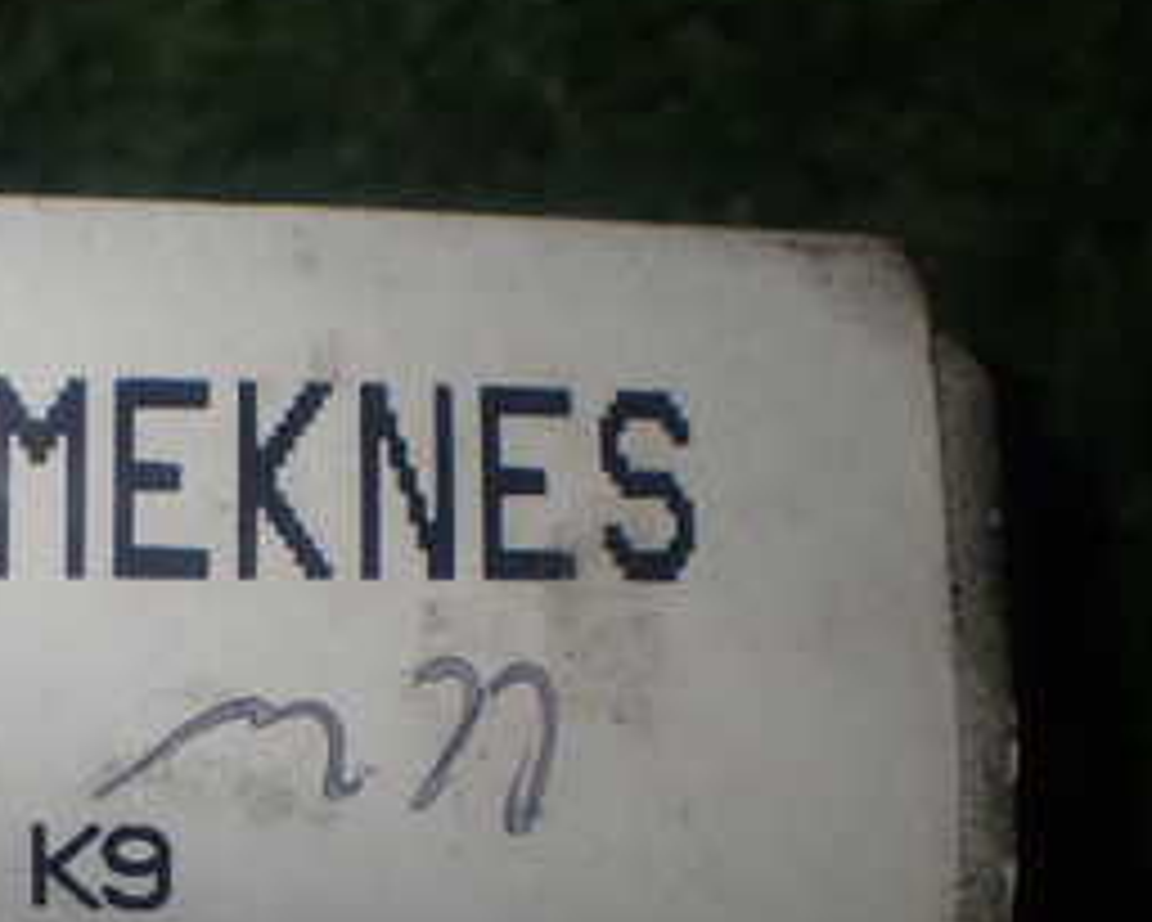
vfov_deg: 17.3
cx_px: 22
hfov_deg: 21.3
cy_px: 873
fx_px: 2967
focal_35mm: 87
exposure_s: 1/100
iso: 100
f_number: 2.7
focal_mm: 6.83
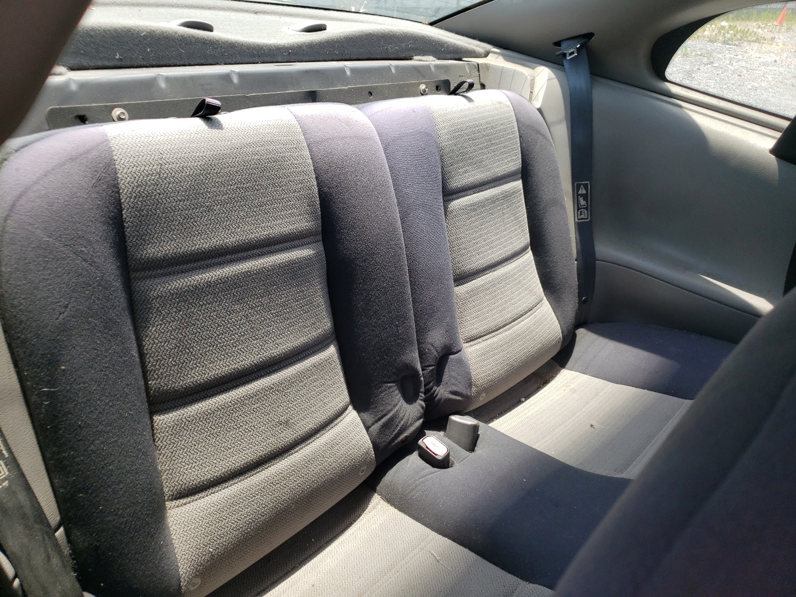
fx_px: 598
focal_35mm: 26
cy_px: 298
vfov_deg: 53.1
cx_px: 398
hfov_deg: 67.3
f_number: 1.5
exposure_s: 1/625
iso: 50
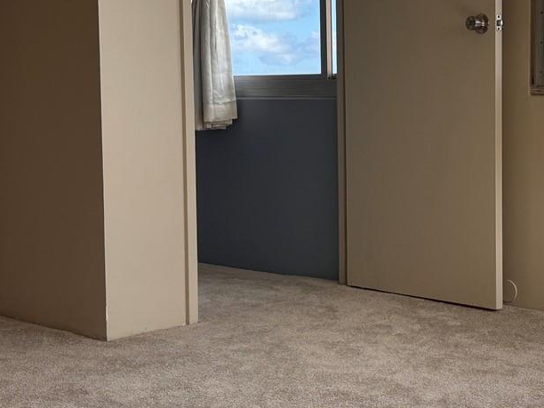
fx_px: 1069
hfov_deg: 28.0
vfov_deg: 21.6
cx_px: 438
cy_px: 165
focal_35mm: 68
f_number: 1.6
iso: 50
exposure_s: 1/1233
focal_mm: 5.96
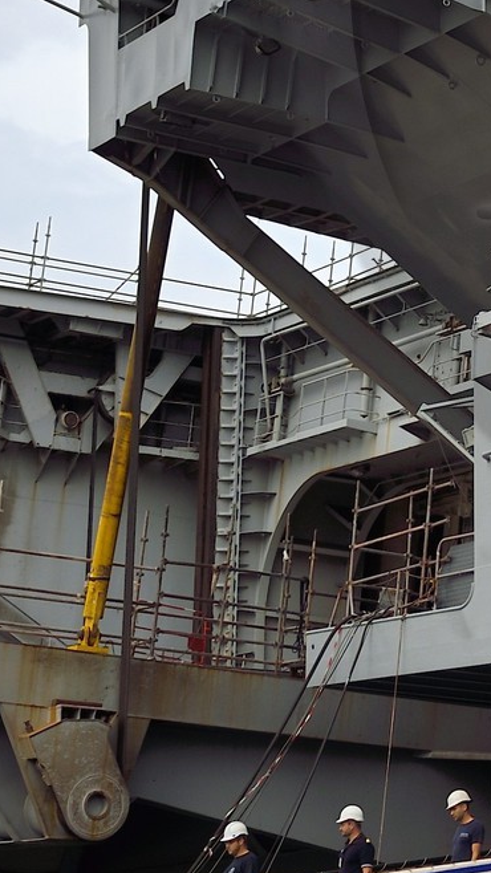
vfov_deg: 16.1
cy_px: -25
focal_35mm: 130
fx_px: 3010
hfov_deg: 8.9
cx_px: 900
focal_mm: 34
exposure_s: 1/250
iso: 200
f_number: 8
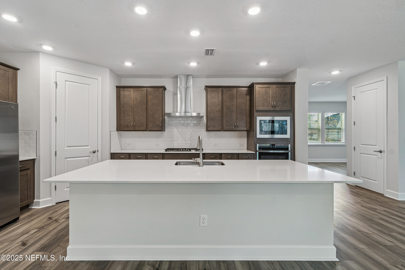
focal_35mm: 15
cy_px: 135
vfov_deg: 77.3
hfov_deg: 100.4
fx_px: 169
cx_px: 202
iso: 100
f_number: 7.1
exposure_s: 1/2.5
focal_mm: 10
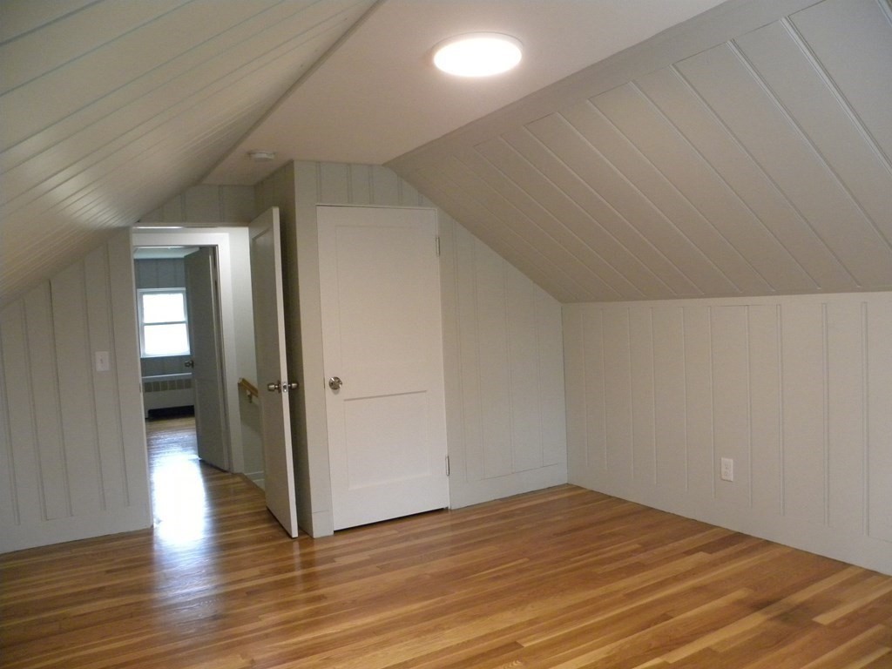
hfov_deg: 67.3
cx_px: 446
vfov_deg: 53.1
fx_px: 670
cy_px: 334
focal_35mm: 26
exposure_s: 1/66.3
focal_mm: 4.6
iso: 400
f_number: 2.8
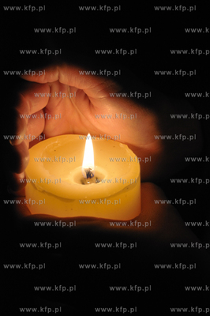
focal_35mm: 255
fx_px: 2235
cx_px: 105
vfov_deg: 8.1
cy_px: 158
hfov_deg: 5.4
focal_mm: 170
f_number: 5.6
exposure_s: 1/40
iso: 800
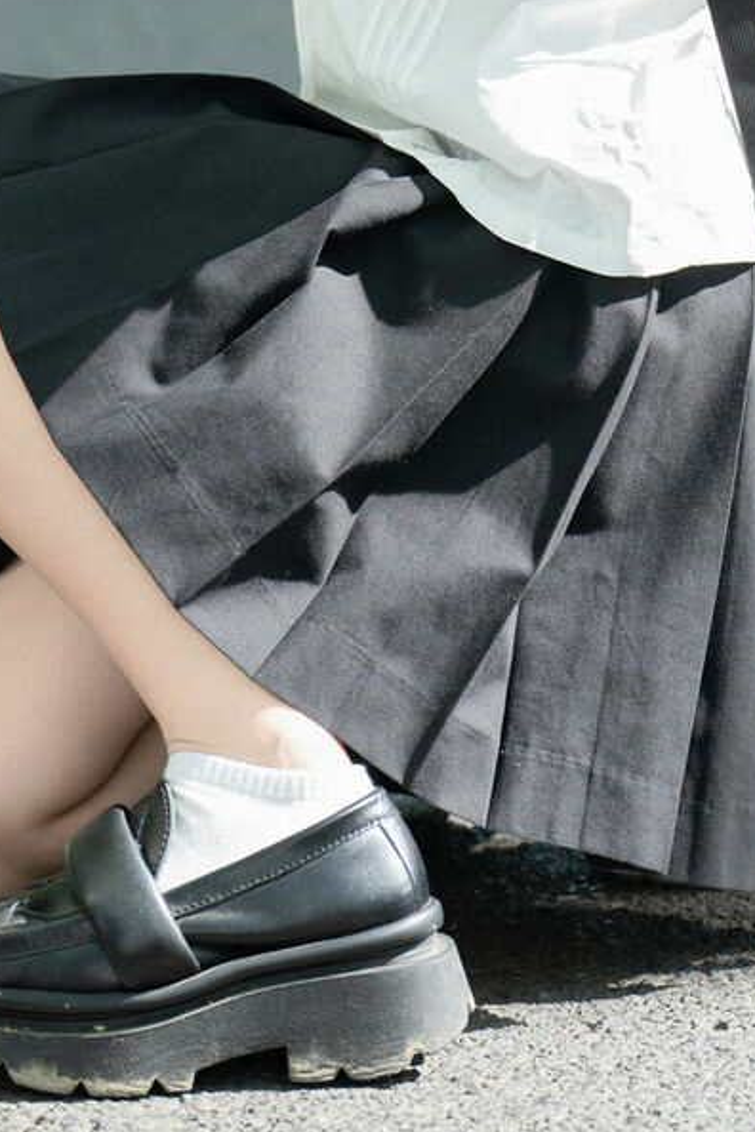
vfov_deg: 6.7
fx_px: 9594
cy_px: -338
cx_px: 408
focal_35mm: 305
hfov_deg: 4.5
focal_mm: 115
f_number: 2.8
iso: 250
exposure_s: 1/500
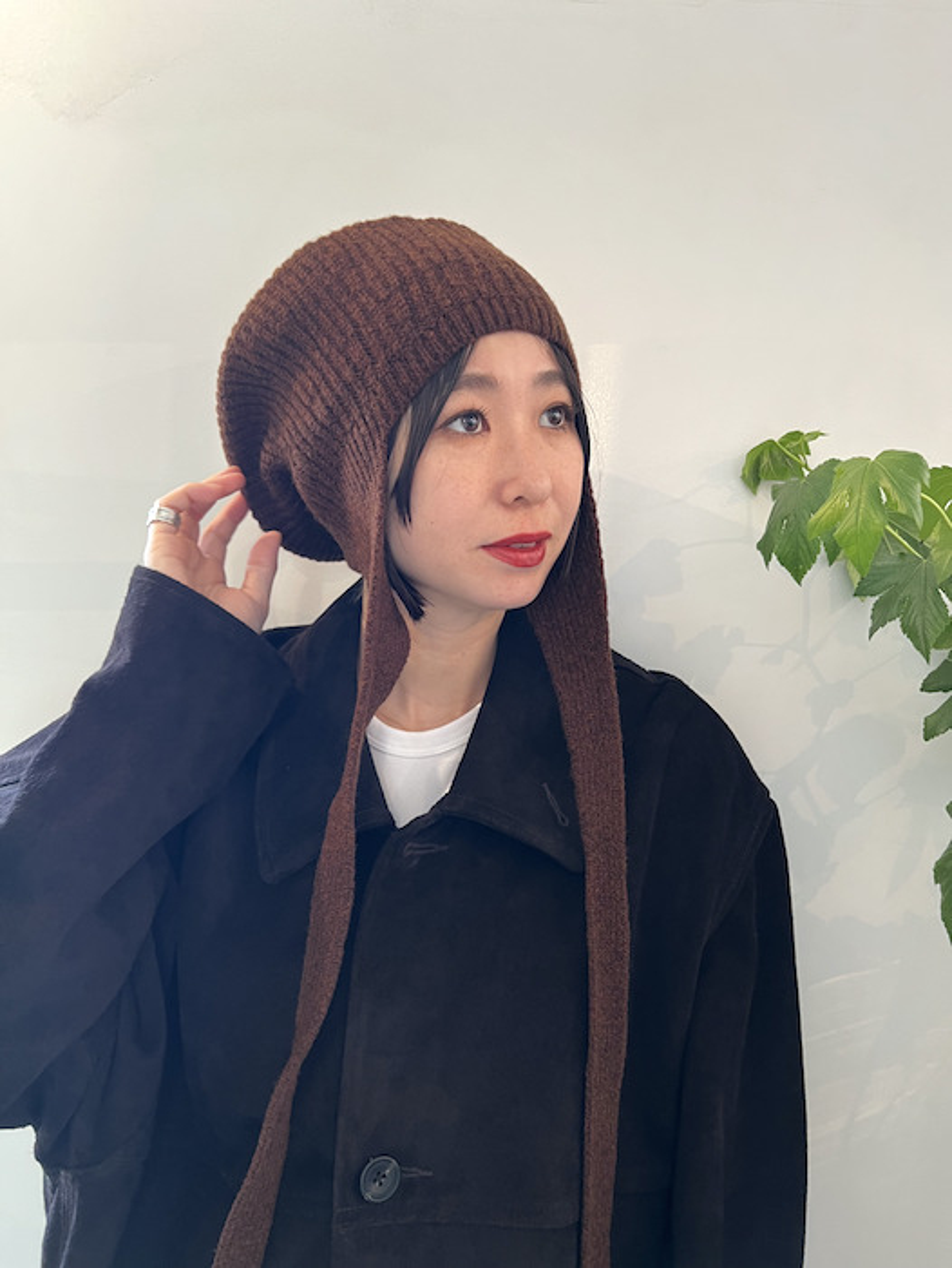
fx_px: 952
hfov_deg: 53.1
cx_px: 476
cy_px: 634
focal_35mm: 26
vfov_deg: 67.3
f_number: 1.5
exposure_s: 1/60
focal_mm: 5.7
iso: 125
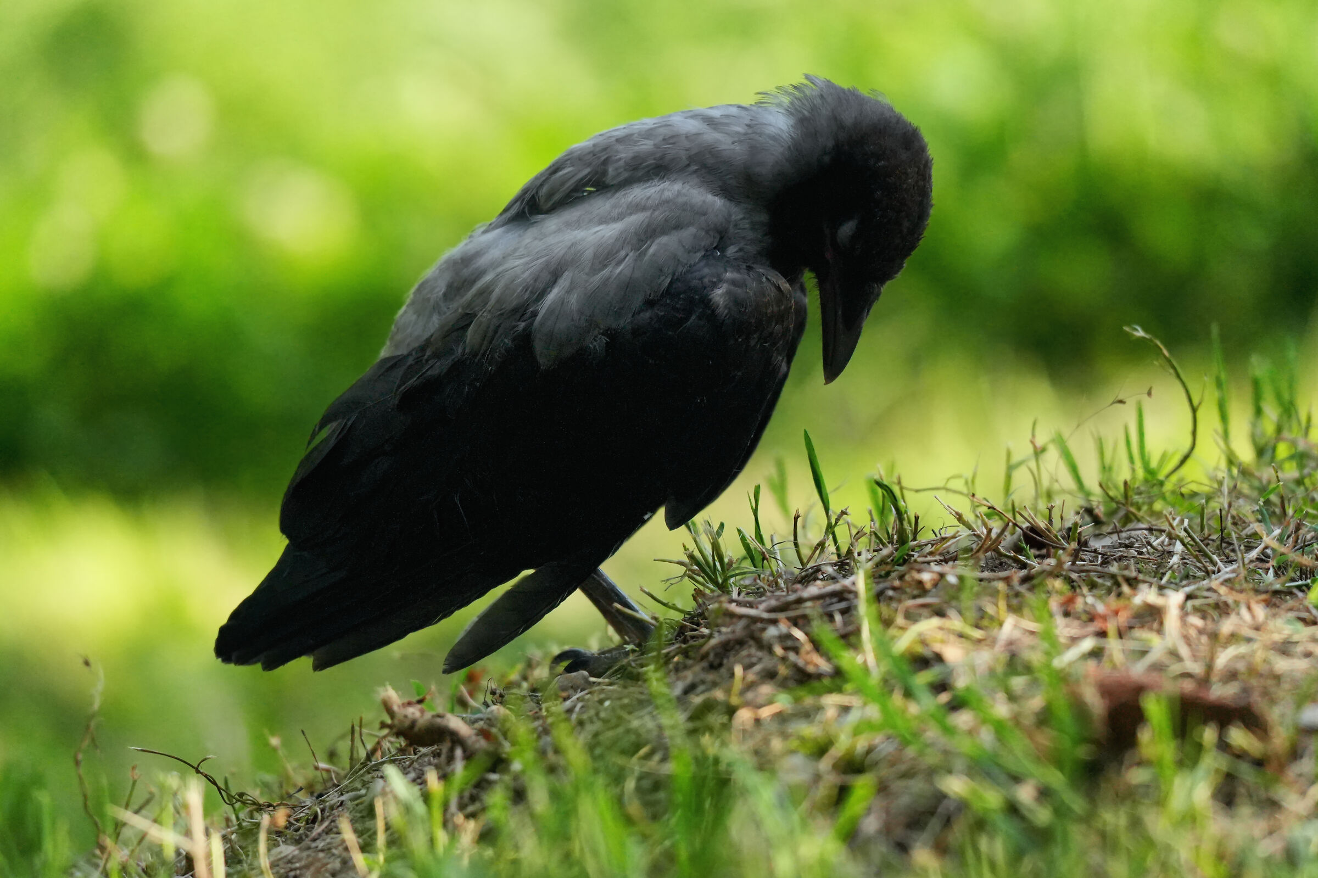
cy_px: 439
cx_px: 659
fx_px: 10980
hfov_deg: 6.9
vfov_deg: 4.6
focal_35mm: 300
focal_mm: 200
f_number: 4
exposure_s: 1/400
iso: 2500
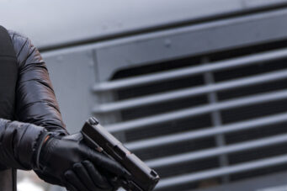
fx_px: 3323
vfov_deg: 3.3
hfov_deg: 4.9
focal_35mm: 417
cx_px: 13
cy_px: 73
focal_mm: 185
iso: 1000
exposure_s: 1/640
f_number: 6.3
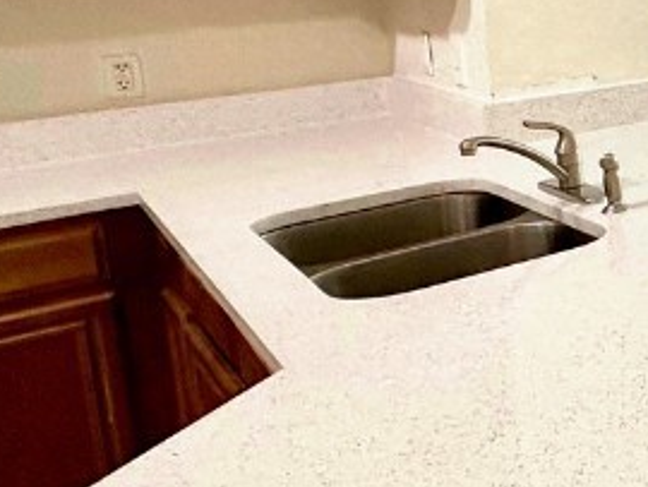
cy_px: 26
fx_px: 993
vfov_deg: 26.4
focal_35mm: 53
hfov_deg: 23.5
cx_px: 1097
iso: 125
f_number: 2.2
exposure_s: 1/120
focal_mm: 2.22
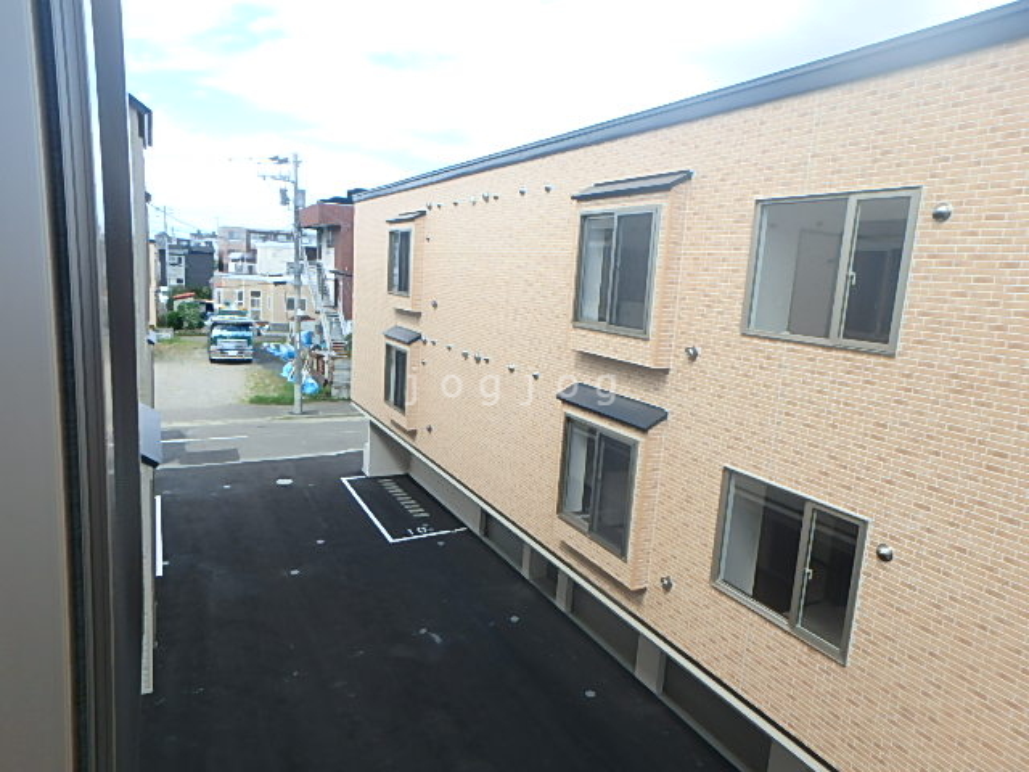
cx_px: 514
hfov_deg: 79.0
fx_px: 624
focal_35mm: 21
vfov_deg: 63.4
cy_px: 386
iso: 125
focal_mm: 3.7
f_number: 3.5
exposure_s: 1/400
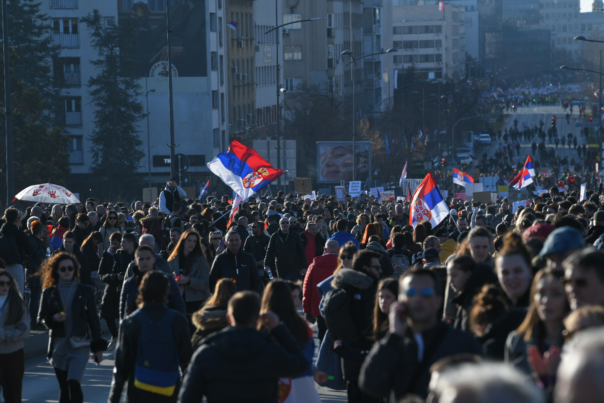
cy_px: 202
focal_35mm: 200
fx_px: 3355
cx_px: 302
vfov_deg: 6.9
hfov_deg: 10.3
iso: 200
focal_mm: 200
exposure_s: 1/800
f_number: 6.3
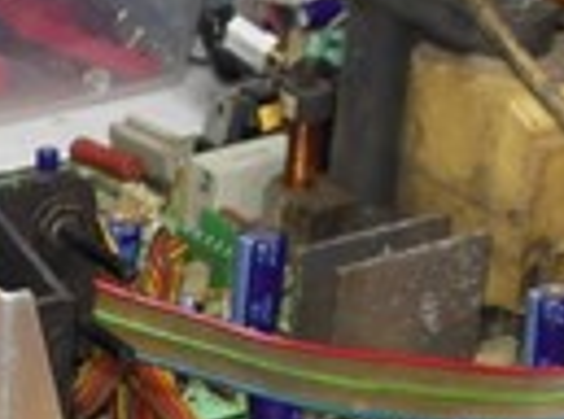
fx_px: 1868
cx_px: -118
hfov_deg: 16.4
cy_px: 620
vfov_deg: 12.2
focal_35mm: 115
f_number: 3.5
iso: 200
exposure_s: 1/30
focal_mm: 6
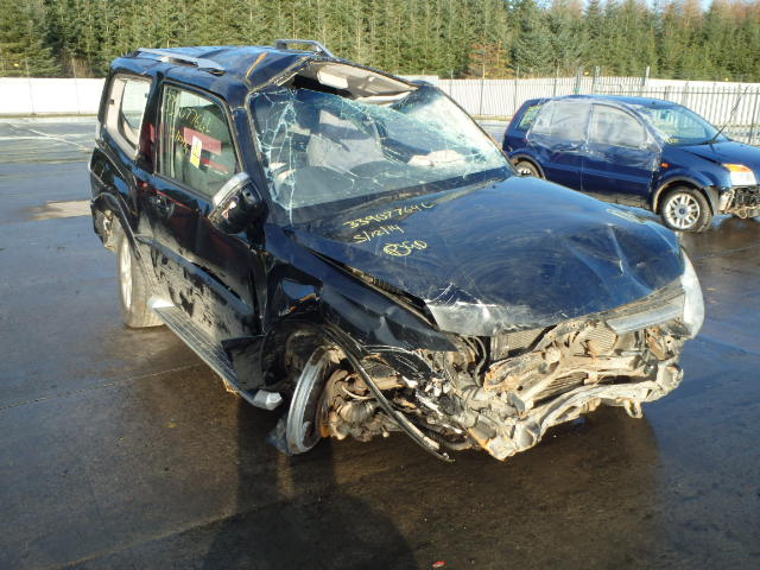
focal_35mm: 30
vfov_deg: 46.8
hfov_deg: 60.0
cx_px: 380
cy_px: 285
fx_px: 659
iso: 125
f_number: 4.1
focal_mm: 5.4
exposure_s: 1/250
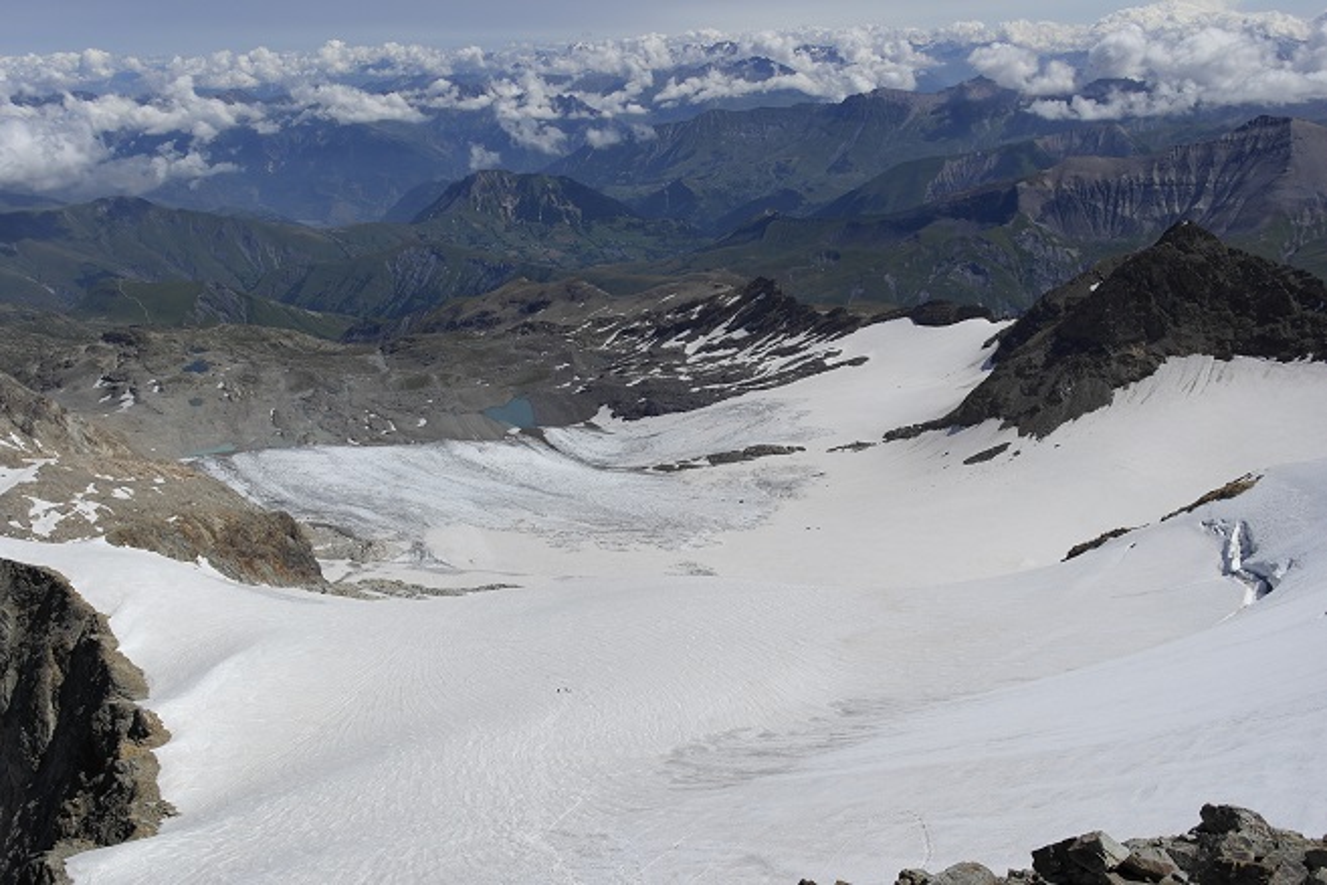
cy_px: 442
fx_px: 1106
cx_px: 664
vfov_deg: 43.6
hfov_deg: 61.9
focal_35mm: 30
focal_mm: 20
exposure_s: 1/500
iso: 100
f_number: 9
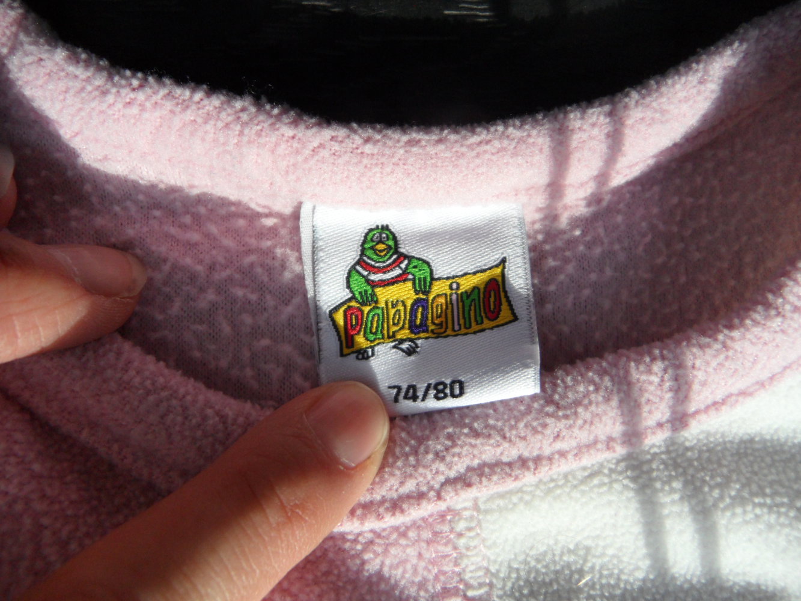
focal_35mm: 24
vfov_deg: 56.8
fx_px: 555
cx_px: 400
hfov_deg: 71.6
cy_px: 300
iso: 160
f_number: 8.2
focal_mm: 4.1
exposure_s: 1/250
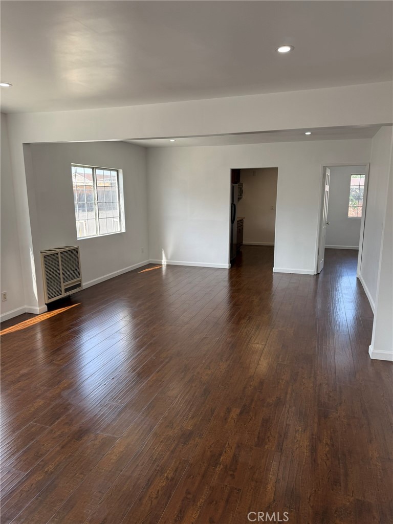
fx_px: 363
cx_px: 196
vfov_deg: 71.6
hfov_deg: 56.8
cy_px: 262
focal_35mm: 24
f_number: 1.78
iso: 100
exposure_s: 1/301
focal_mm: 6.76
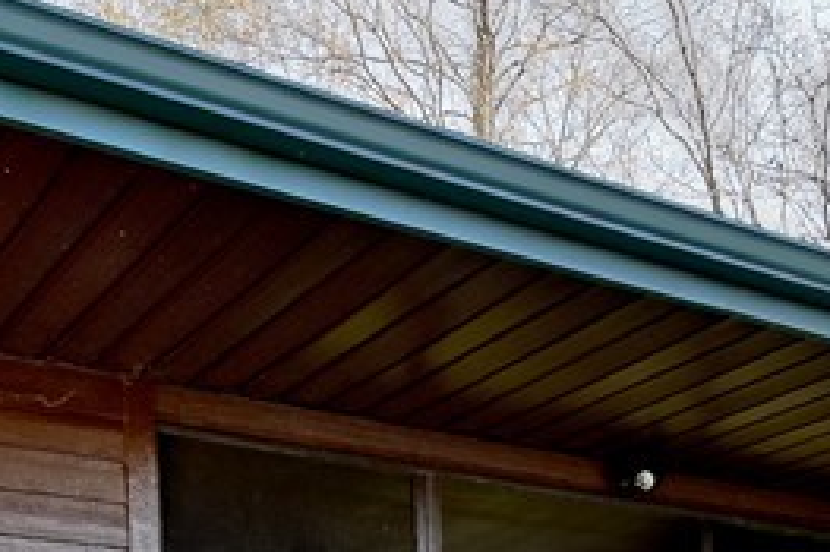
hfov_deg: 32.4
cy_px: 940
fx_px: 1428
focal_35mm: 62
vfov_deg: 18.2
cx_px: 448
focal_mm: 10
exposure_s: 1/400
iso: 400
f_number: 7.1
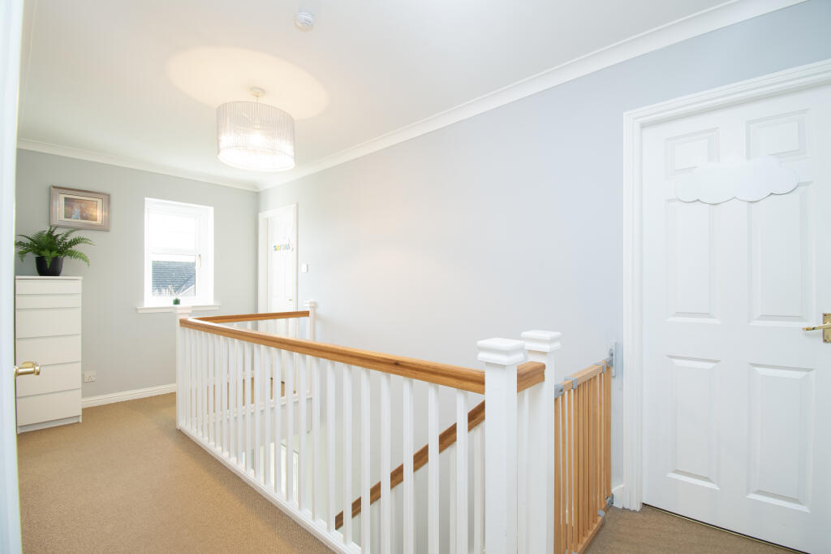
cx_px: 416
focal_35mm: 15
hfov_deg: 100.4
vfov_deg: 77.3
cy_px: 277
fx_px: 346
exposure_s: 1/6
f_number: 8
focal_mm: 10
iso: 320
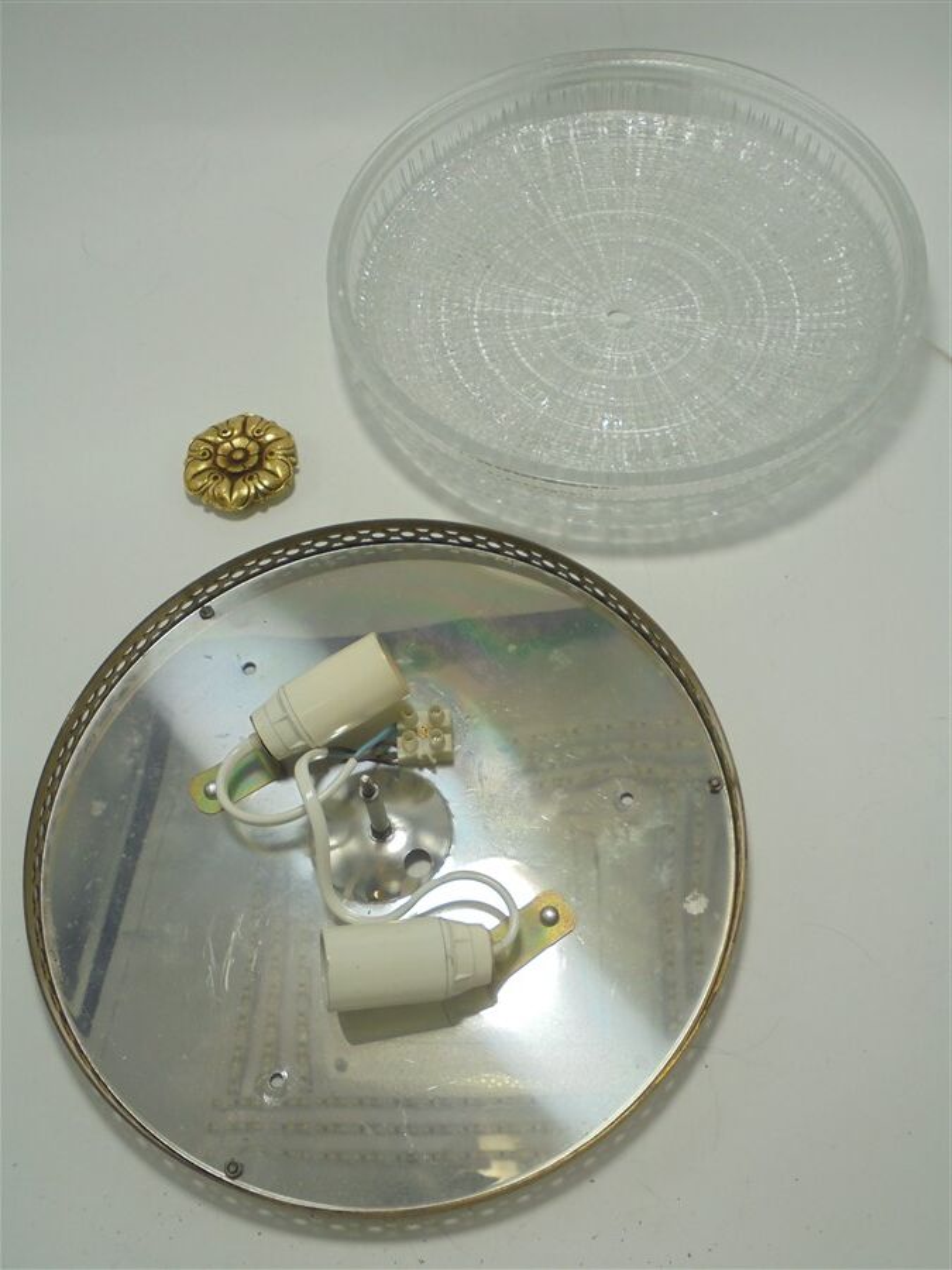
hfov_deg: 41.8
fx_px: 1247
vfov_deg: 54.0
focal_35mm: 34
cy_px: 635
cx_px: 476
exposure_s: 1/125
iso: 100
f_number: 4
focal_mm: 6.1
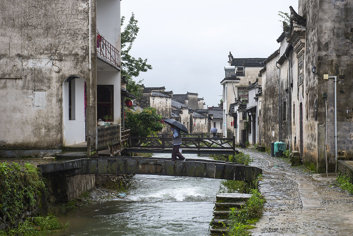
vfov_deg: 21.9
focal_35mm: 62
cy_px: 118
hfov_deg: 32.4
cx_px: 176
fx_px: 608
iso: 100
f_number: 5.6
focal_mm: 62
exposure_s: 1/125
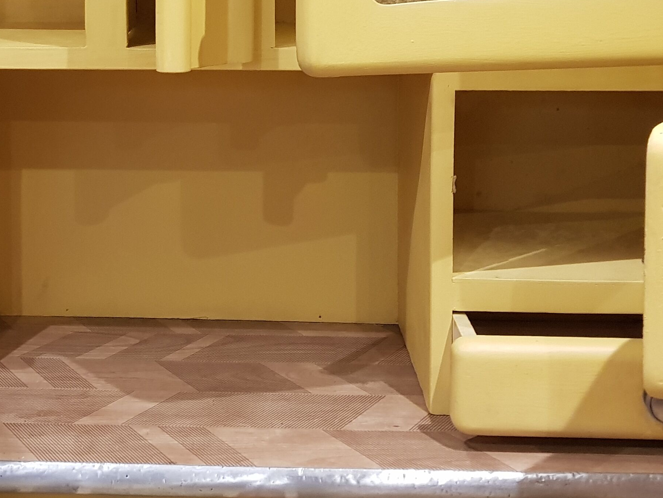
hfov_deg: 32.7
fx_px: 1111
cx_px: 181
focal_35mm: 58
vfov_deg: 24.2
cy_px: 6
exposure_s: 1/25
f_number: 1.7
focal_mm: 4.2
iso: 250
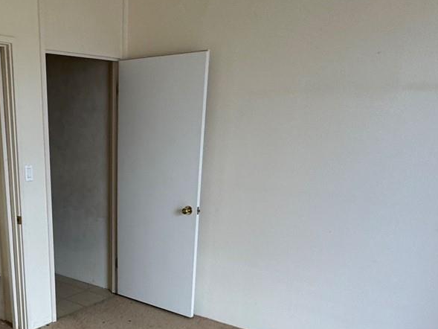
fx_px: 481
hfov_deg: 46.7
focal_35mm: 38
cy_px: 283
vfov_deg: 35.9
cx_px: 96
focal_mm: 2.22
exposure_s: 1/99
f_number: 2.2
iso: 64
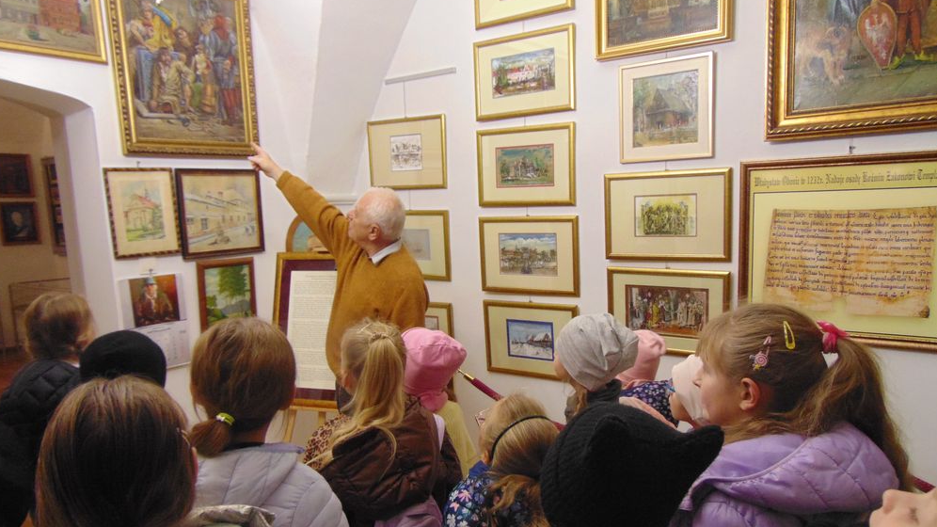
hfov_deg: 67.9
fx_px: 696
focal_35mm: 28
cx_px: 469
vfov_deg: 41.3
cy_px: 317
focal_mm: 4.5
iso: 320
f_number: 3
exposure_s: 1/40
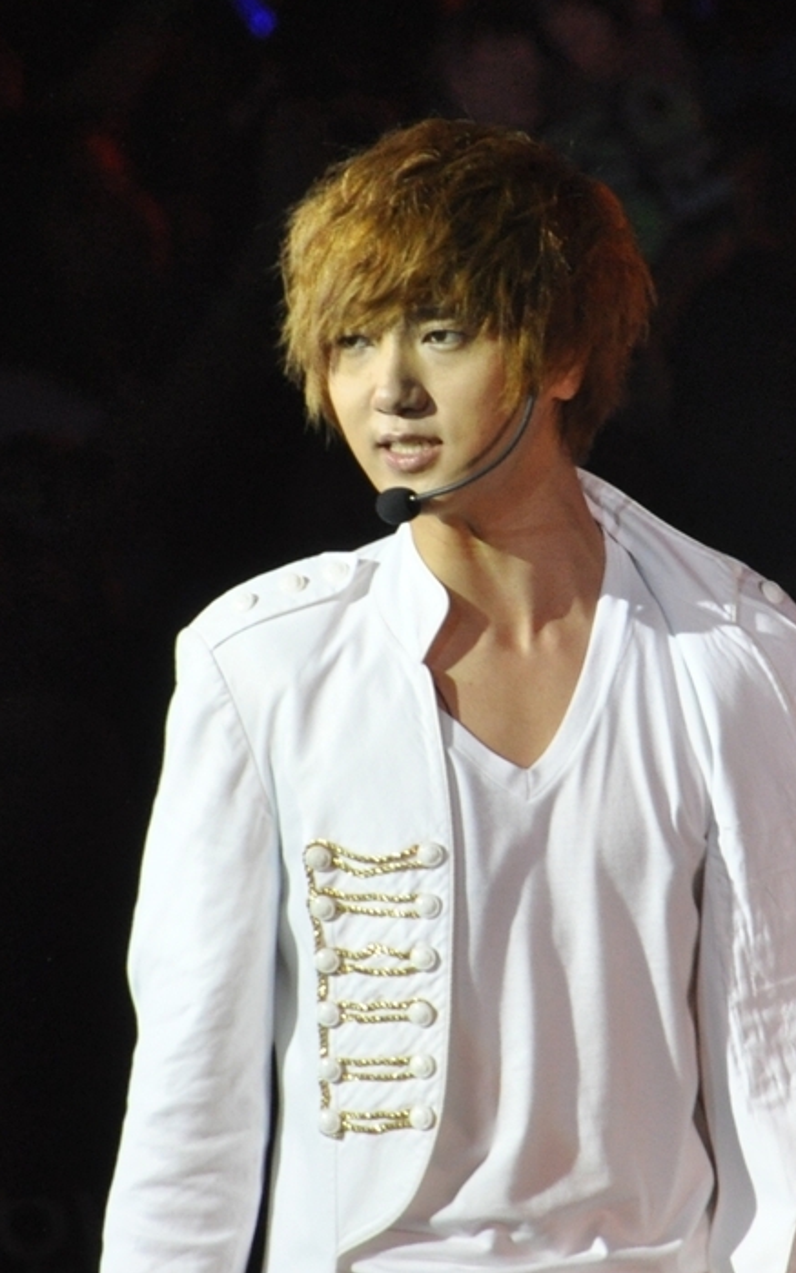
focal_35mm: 590
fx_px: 20475
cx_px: 490
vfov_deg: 3.6
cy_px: 814
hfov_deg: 2.2
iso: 800
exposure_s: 1/320
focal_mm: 300
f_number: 5.6
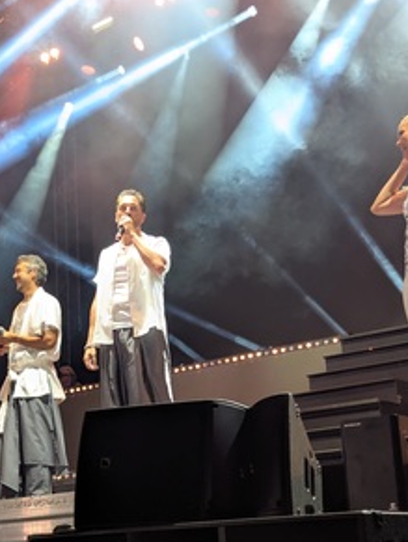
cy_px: 274
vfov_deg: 29.4
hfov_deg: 22.2
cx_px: 150
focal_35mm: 66
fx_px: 1035
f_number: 1.85
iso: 164
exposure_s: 1/120
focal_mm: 6.81
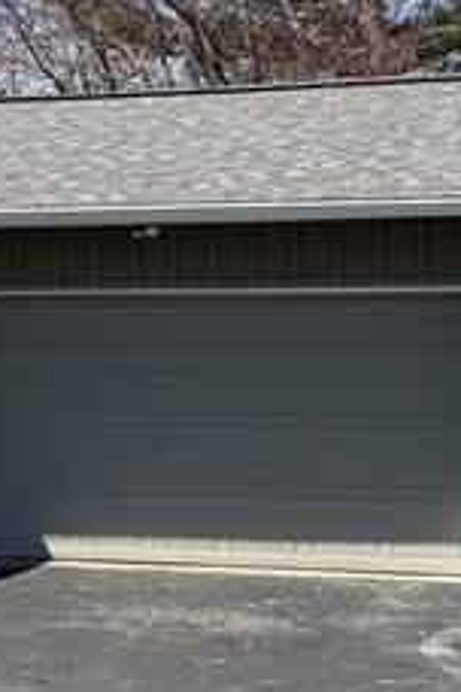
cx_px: -285
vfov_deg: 18.2
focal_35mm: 112
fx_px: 2151
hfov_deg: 11.6
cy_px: 219
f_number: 1.78
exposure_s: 1/3279
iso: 80
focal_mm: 6.76
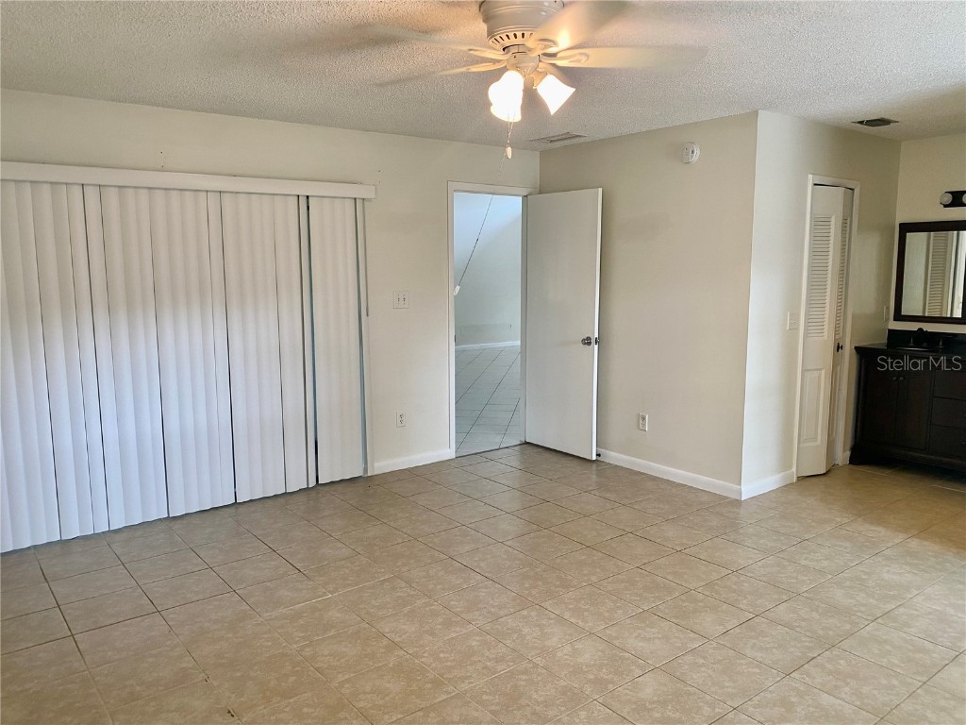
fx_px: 726
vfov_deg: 53.1
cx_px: 483
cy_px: 362
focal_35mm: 26
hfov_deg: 67.3
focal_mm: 4.25
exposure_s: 1/60
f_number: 1.8
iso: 80
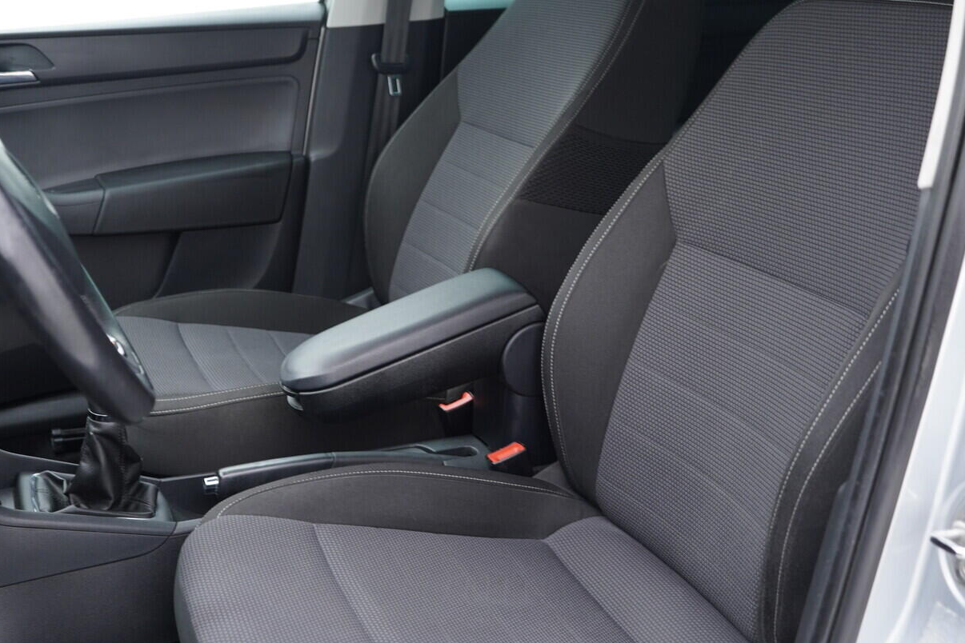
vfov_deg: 31.2
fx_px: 1153
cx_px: 483
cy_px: 352
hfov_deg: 45.4
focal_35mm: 43
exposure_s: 1/40
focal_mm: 24
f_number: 2.8
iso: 200
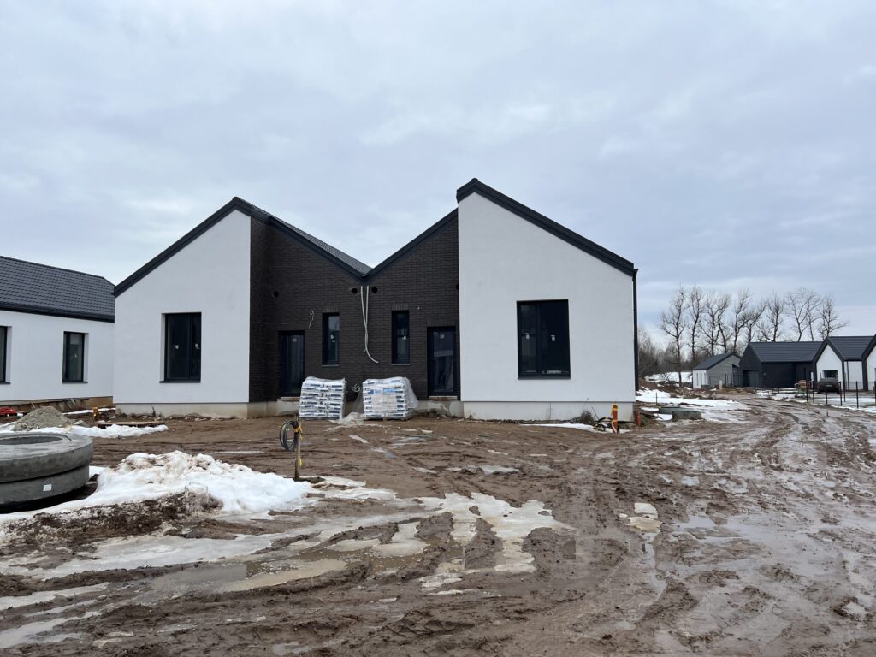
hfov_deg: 67.3
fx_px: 658
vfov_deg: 53.1
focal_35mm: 26
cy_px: 328
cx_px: 438
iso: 50
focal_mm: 5.7
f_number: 1.5
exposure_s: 1/1553
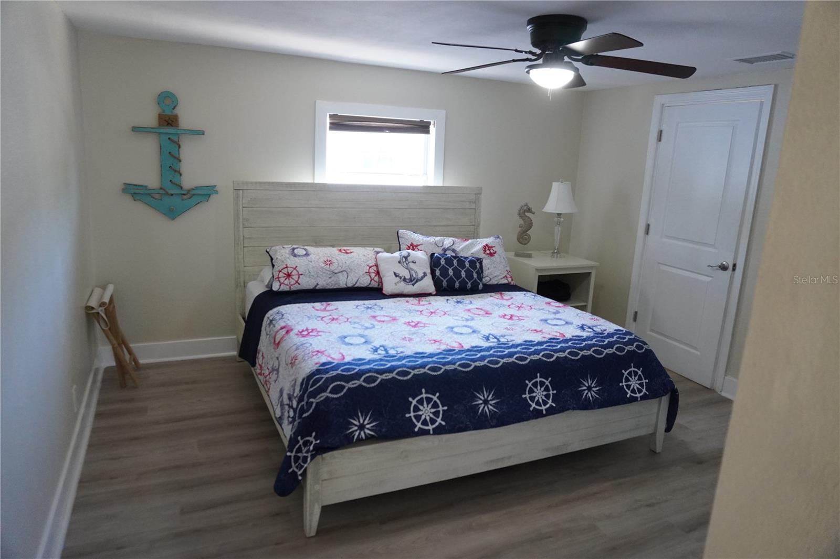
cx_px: 420
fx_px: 560
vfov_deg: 53.1
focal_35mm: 24
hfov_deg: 73.8
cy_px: 280
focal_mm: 16
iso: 2000
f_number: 3.5
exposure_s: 1/160
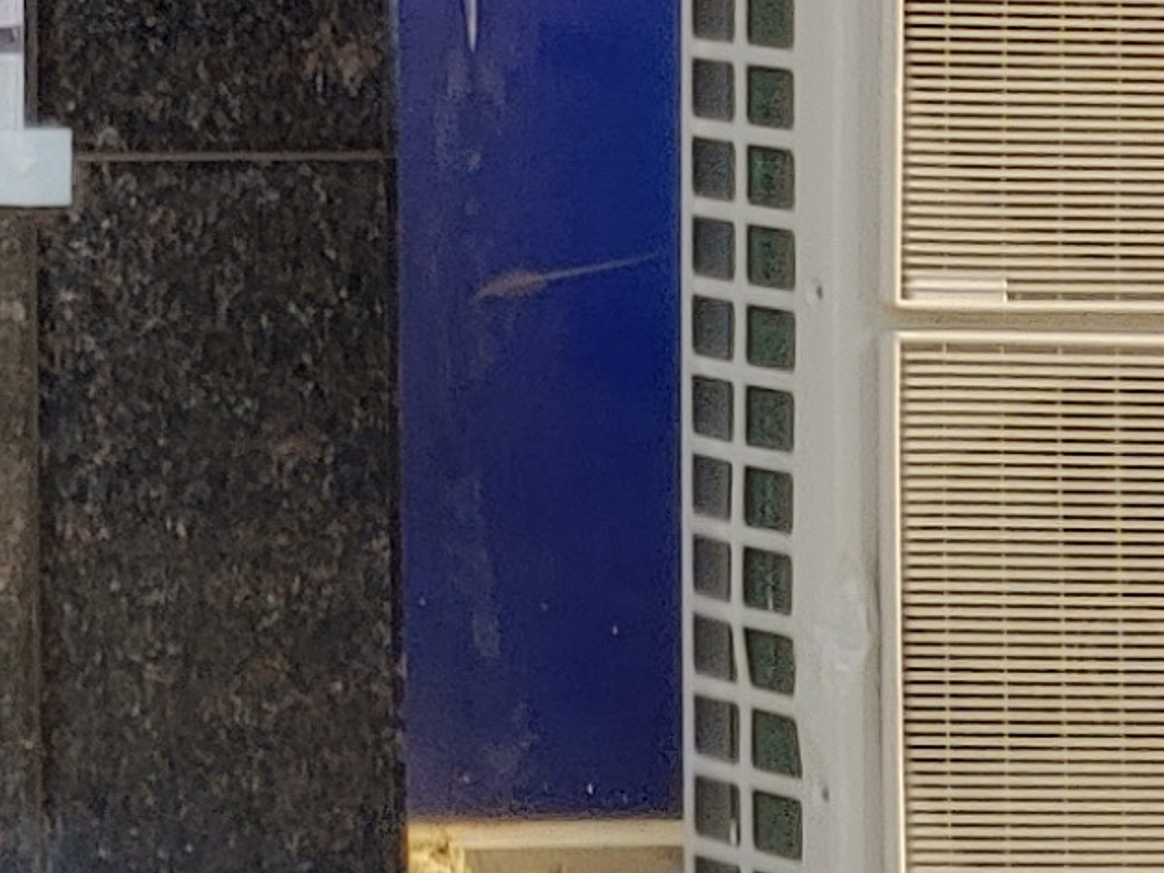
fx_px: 10794
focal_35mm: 321
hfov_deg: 6.0
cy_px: -910
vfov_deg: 4.6
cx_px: -1027
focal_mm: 5.88
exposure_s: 1/120
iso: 50
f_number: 2.4
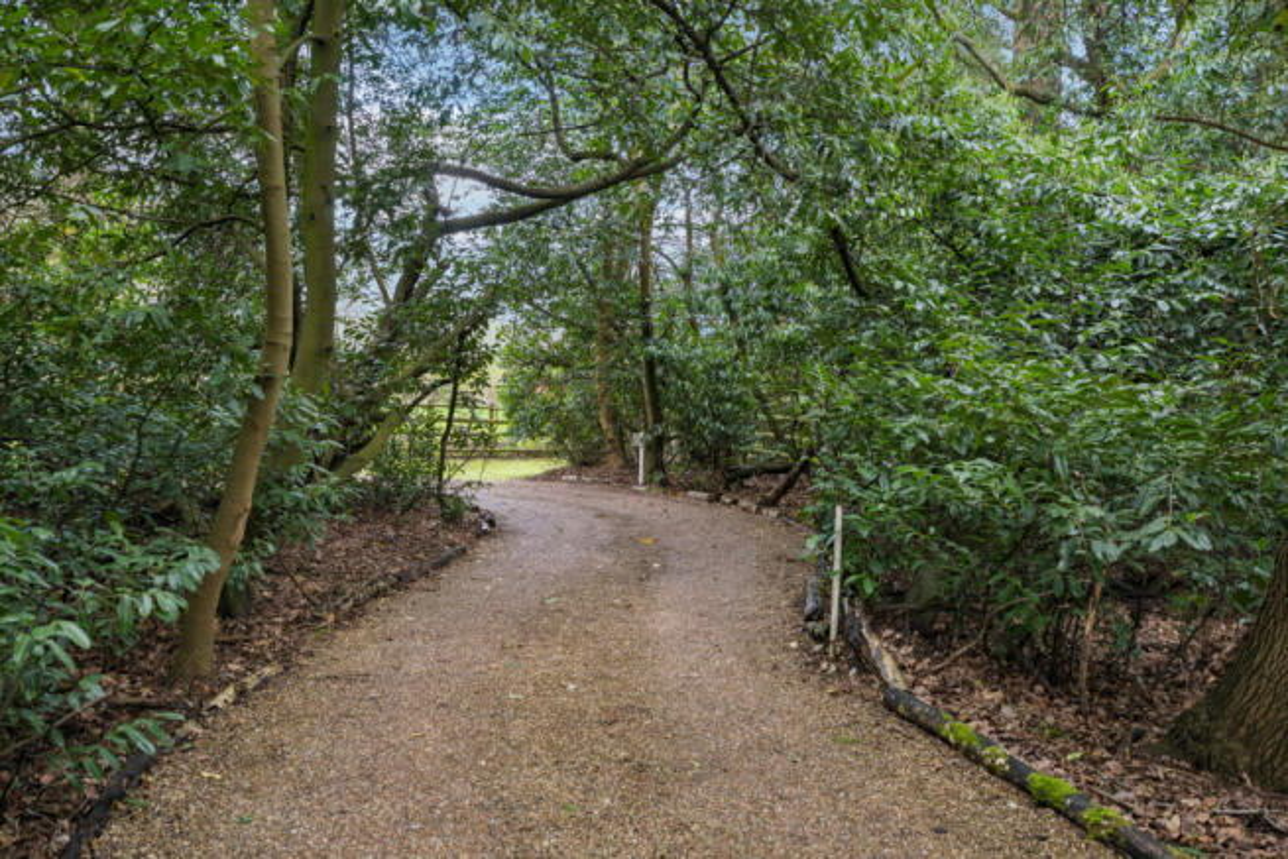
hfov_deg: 54.4
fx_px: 1252
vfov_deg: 37.9
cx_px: 644
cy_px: 430
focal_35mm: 35
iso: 640
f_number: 5.6
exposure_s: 1/100
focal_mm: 35
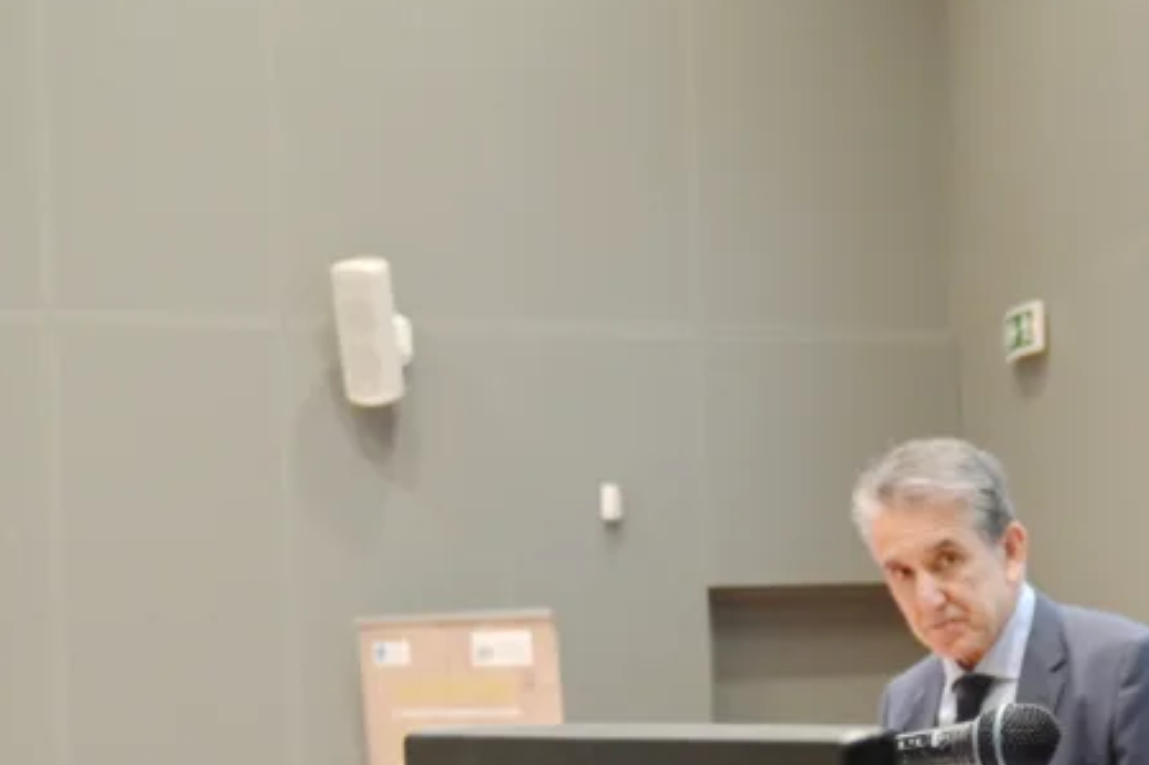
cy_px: 633
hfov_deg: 25.6
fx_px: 2329
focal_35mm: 73
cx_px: 1282
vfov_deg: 18.5
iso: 4000
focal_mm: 32
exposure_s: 1/125
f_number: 4
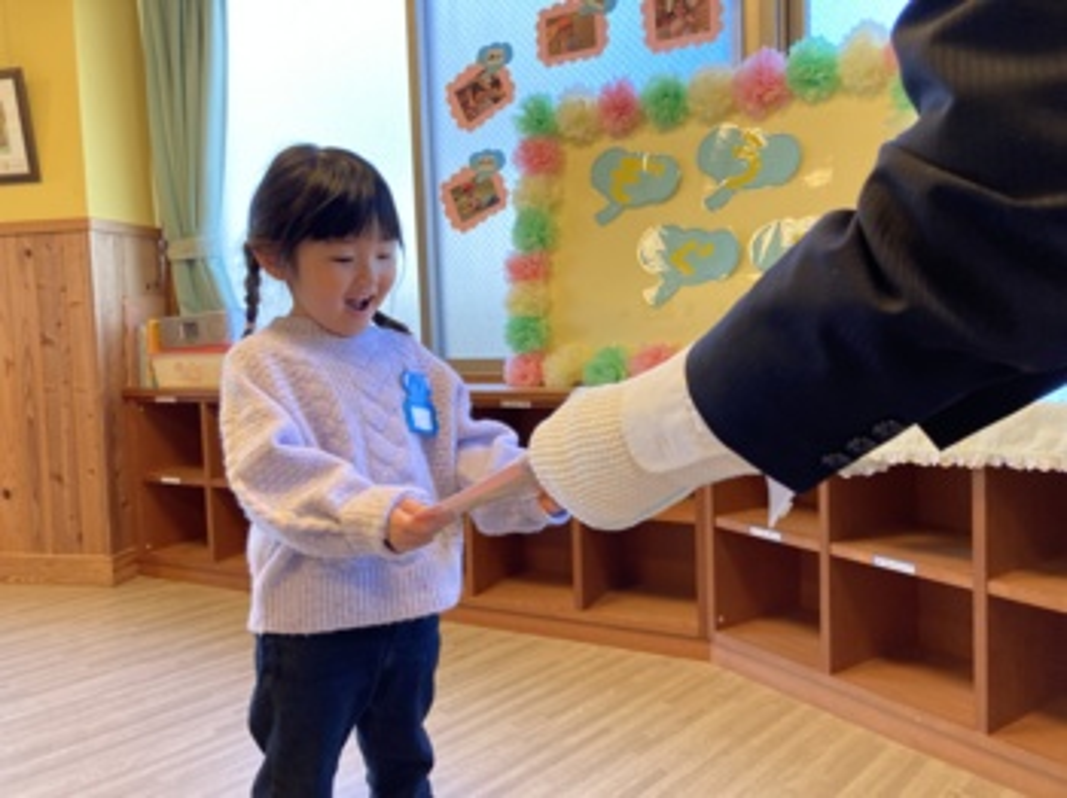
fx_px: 862
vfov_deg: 49.7
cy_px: 399
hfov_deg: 63.5
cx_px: 534
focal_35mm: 28
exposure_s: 1/100
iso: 50
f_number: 1.8
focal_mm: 3.99
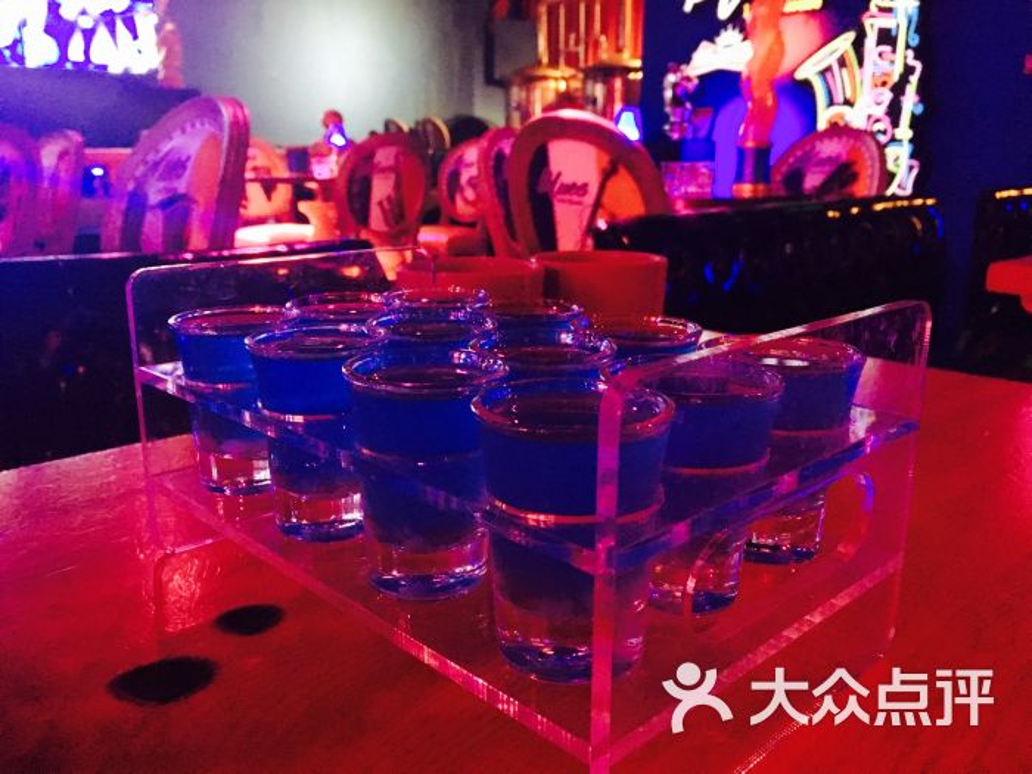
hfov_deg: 61.7
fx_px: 865
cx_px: 516
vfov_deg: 48.2
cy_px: 387
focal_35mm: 29
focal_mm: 4.15
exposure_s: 1/17
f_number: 2.2
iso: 800
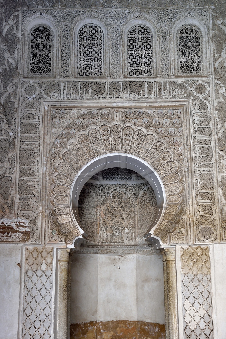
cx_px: 114
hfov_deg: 27.0
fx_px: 471
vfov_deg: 39.6
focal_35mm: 50
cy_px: 177
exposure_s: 1/60
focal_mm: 42
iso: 800
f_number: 8
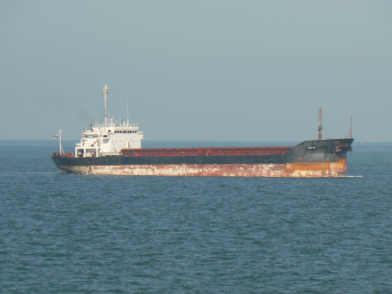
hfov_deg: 5.9
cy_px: 147
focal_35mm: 338
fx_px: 3828
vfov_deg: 4.4
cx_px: 196
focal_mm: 56.3
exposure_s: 1/500
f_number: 6.3
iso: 80
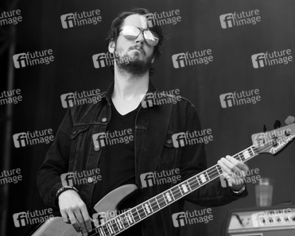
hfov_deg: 9.9
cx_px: 171
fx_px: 1694
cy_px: 118
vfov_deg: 8.0
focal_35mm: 194
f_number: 4
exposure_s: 1/320
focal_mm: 170
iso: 160
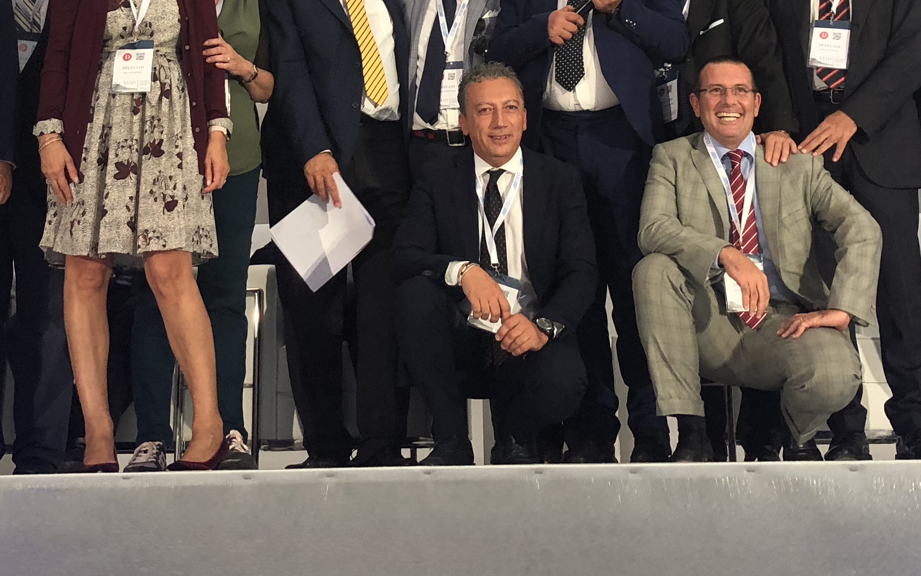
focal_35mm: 62
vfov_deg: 20.2
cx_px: 441
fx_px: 1556
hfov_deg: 33.0
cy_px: -22
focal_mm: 3.99
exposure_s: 1/32
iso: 32
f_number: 1.8
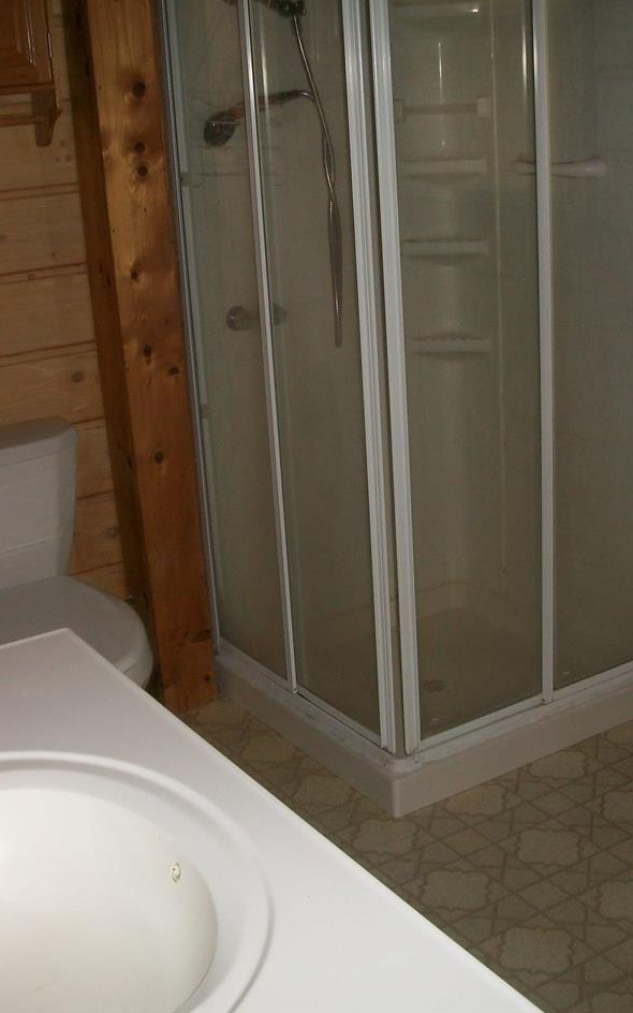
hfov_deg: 28.0
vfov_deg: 43.5
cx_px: 327
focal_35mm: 46
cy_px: 500
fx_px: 1270
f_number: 2.9
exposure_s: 1/60
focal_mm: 5.7
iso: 80
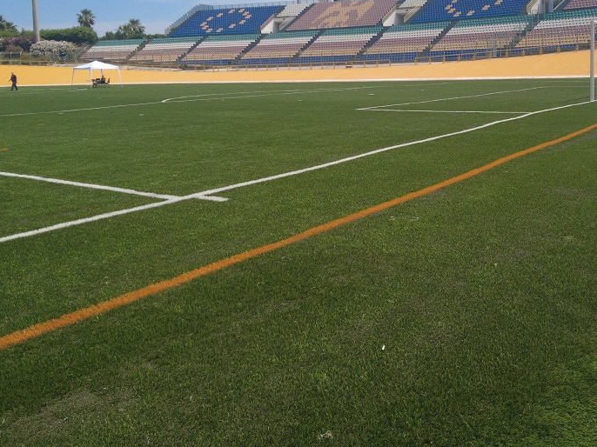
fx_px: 603
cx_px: 386
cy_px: 105
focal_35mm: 35
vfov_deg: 39.4
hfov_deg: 51.9
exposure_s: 1/1600
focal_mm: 4.4
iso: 100
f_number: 1.8
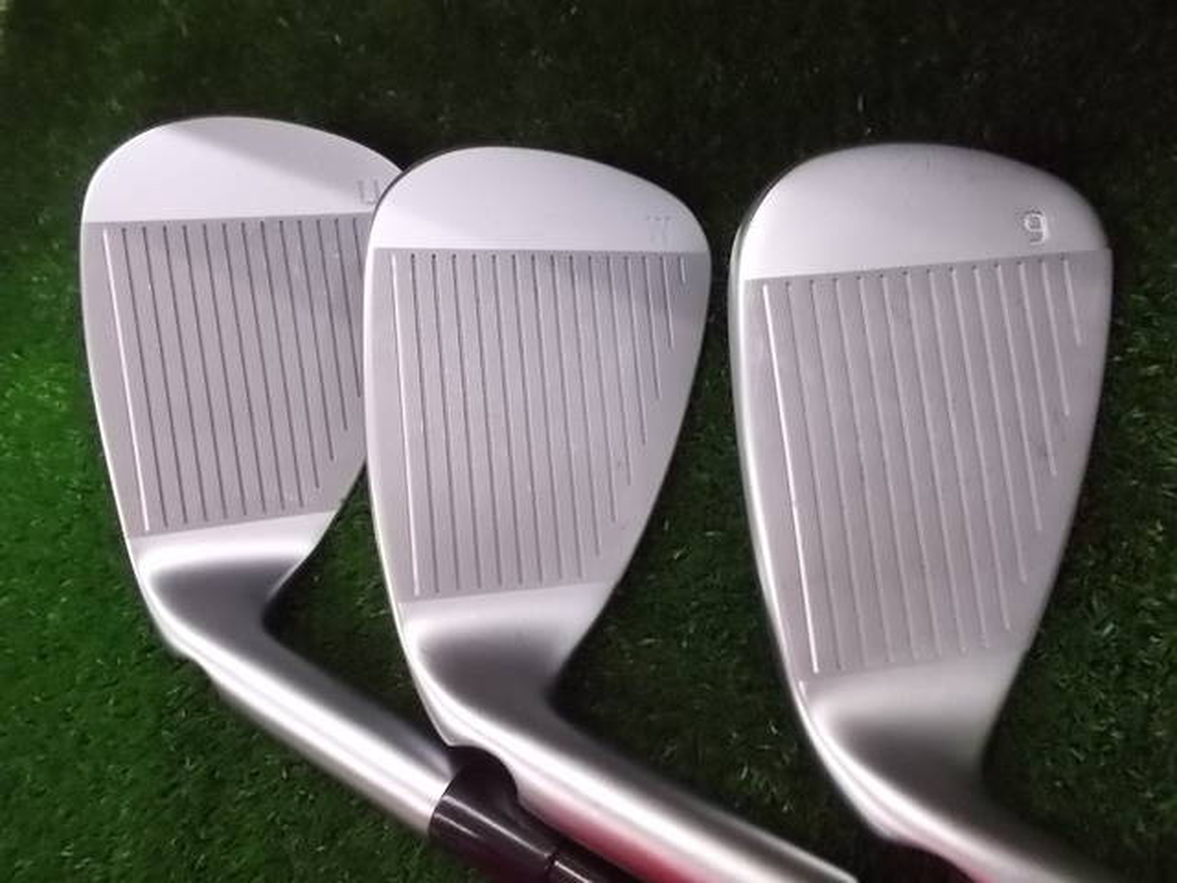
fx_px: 884
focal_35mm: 26
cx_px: 588
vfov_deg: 53.1
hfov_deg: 67.3
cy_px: 442
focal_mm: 4.6
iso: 800
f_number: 3.2
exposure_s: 1/100
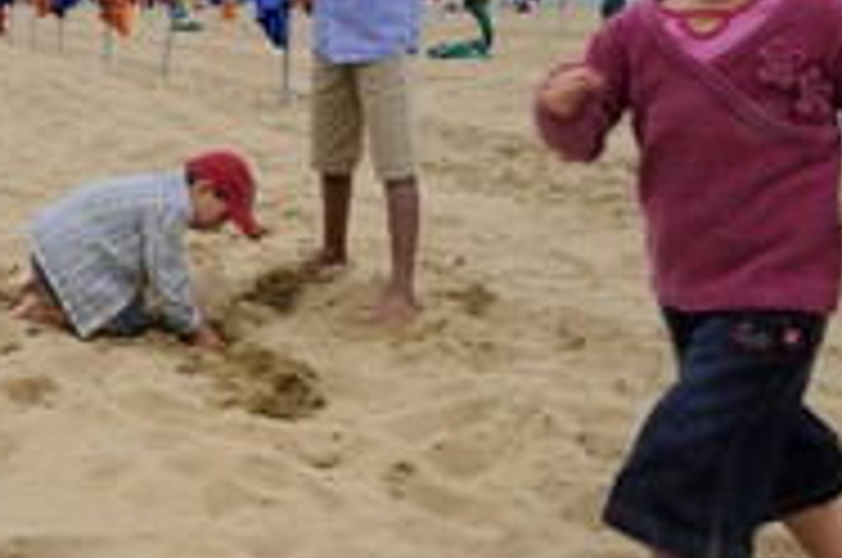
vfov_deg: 23.9
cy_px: 0
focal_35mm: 54
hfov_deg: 35.7
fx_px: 1261
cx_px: 162
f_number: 18
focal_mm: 24
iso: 400
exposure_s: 1/200
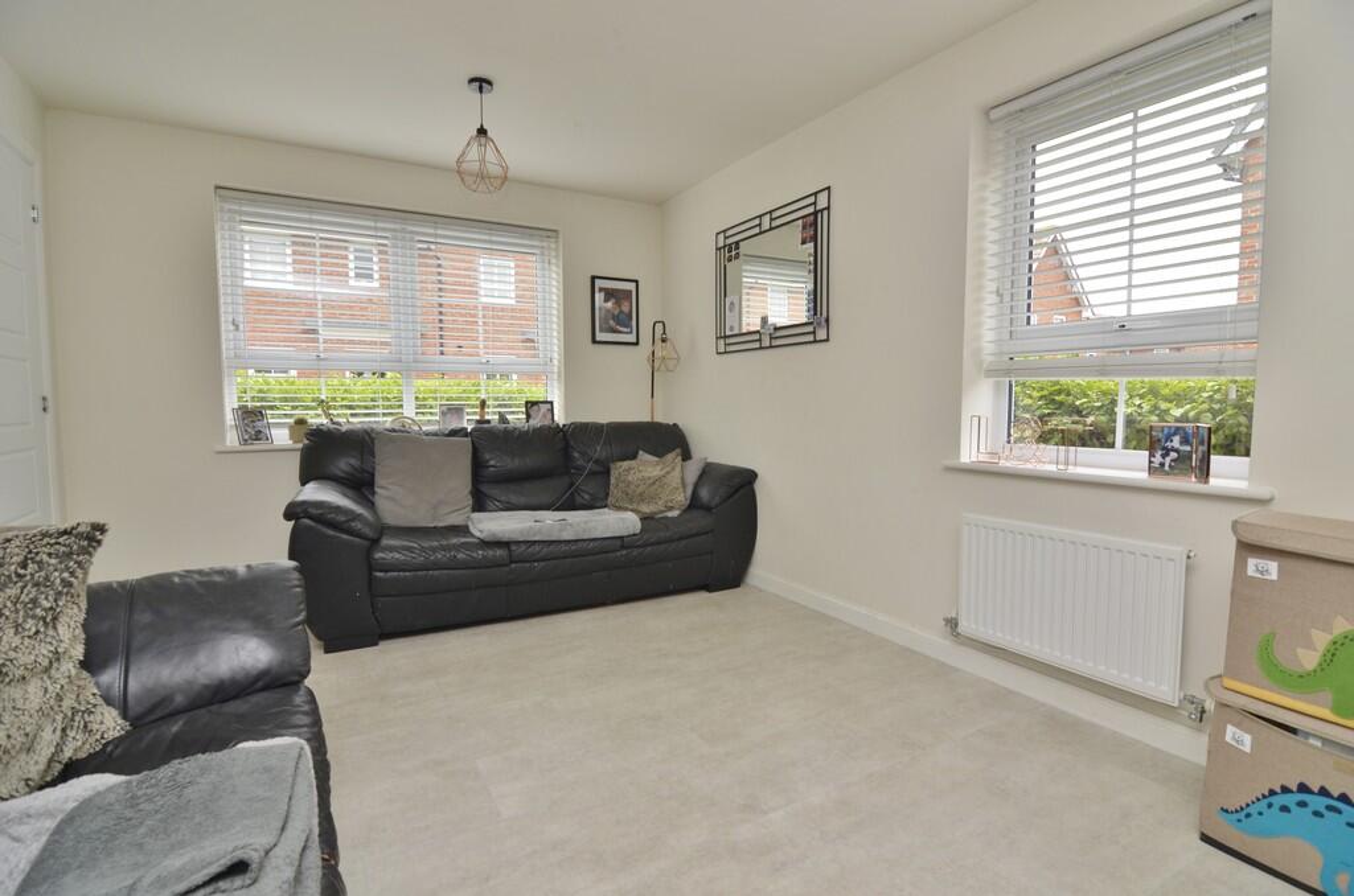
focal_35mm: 16
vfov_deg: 71.8
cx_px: 677
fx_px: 619
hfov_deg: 95.1
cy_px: 448
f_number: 5.6
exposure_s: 1/60
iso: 400
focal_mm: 11
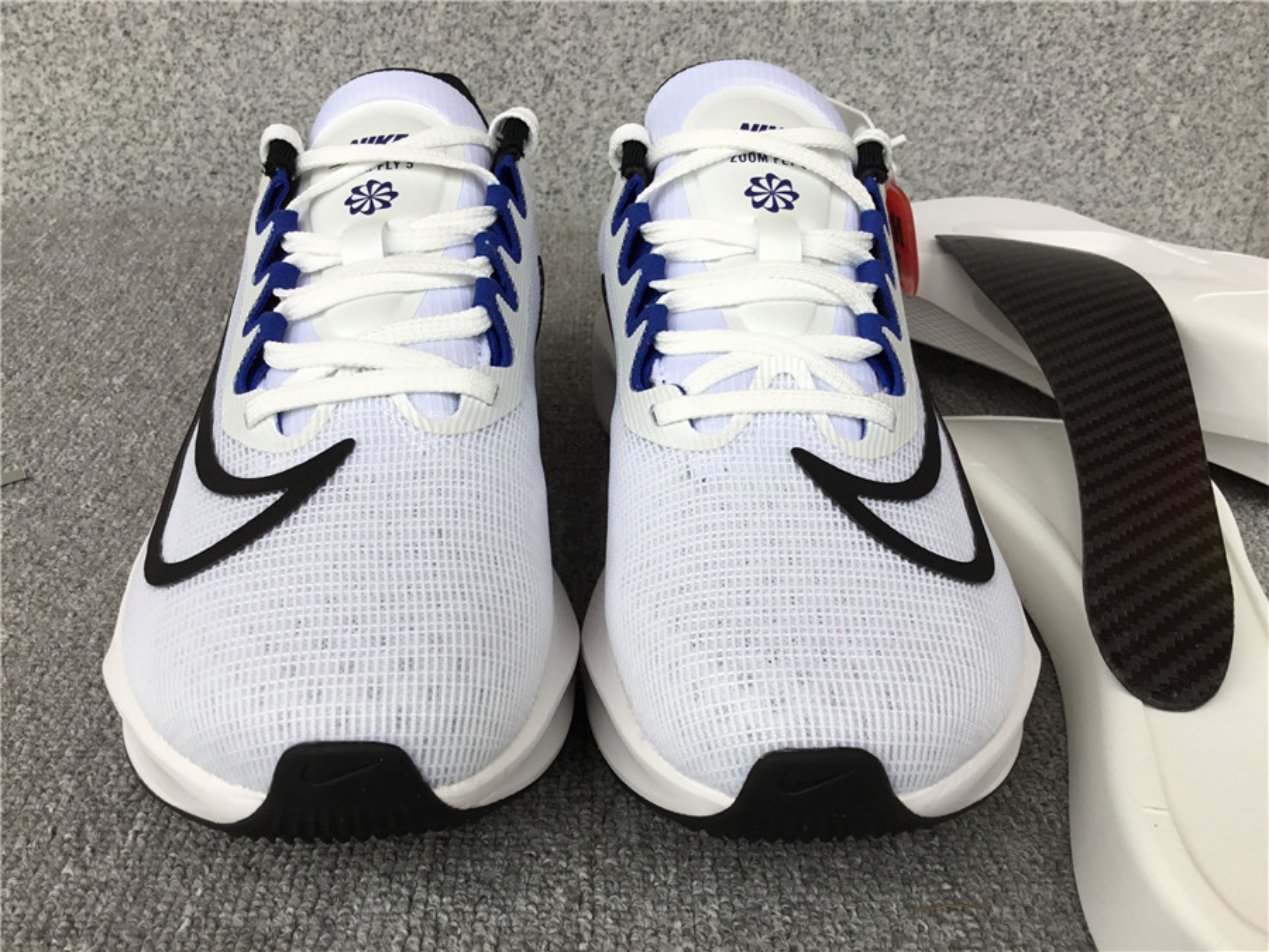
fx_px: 1136
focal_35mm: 31
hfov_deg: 58.4
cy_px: 476
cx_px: 634
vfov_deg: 45.4
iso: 25
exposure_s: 1/50
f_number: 2.4
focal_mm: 3.3
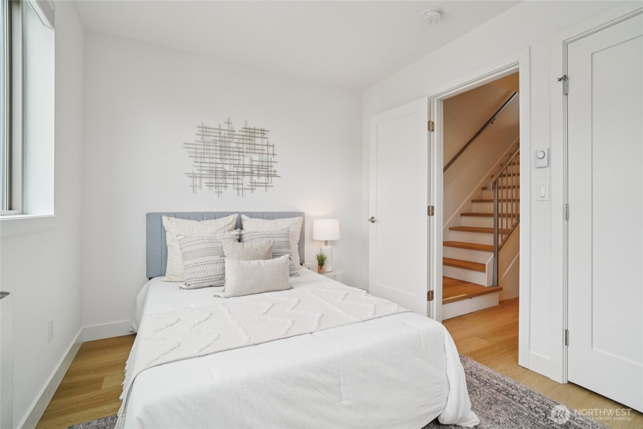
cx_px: 322
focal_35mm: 16
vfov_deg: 73.7
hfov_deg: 96.7
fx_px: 286
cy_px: 214
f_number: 8
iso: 1600
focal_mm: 16
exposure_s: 1/200
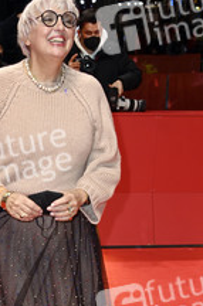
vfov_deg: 22.7
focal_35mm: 89
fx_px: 756
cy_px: 234
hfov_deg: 15.2
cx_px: 40
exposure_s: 1/160
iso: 1250
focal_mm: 48
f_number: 5.6
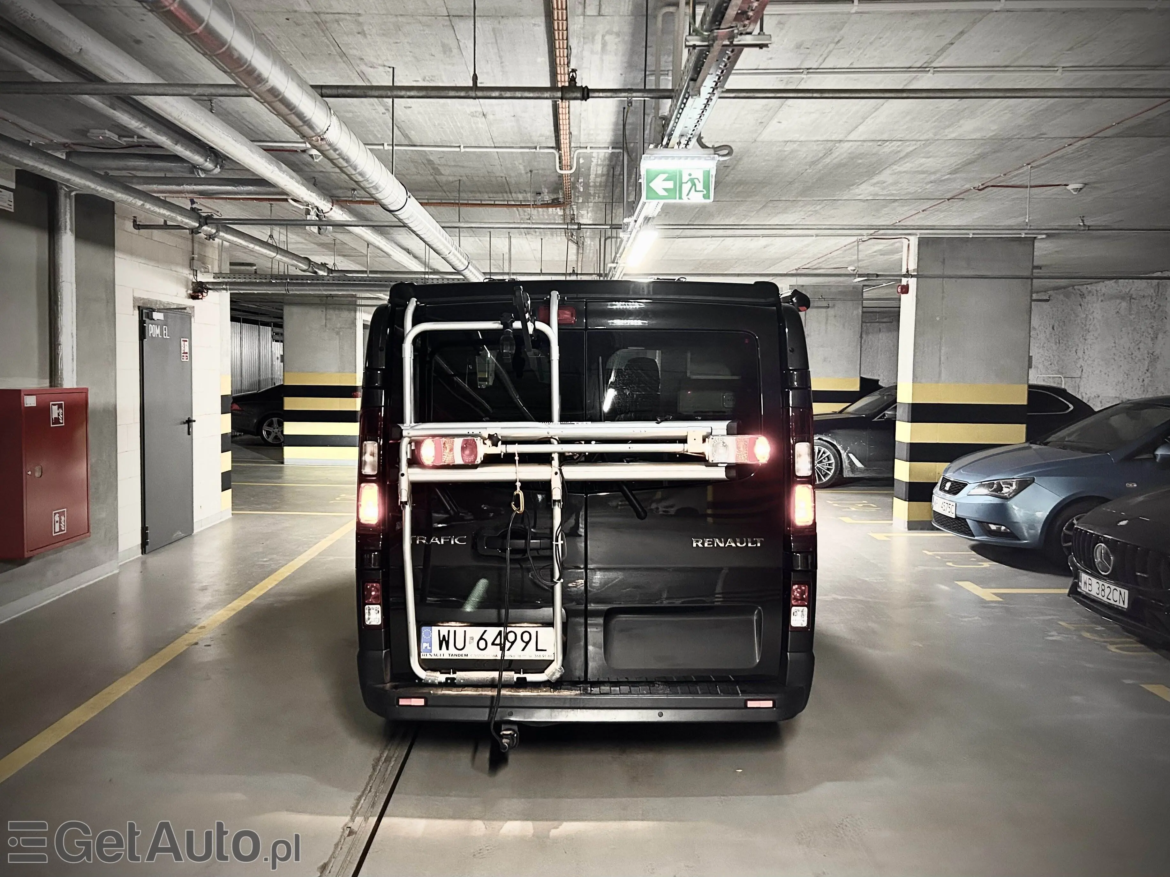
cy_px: 438
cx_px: 585
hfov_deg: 67.3
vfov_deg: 53.1
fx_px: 879
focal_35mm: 26
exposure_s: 1/33
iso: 400
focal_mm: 5.7
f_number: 1.5
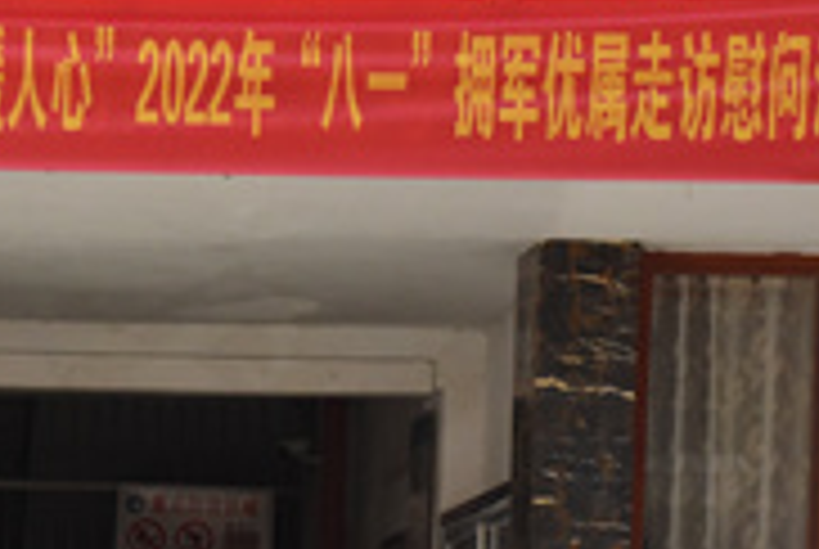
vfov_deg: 7.3
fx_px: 4261
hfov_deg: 10.8
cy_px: 659
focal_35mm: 187
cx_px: -122
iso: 3200
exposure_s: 1/640
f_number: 13
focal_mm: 62
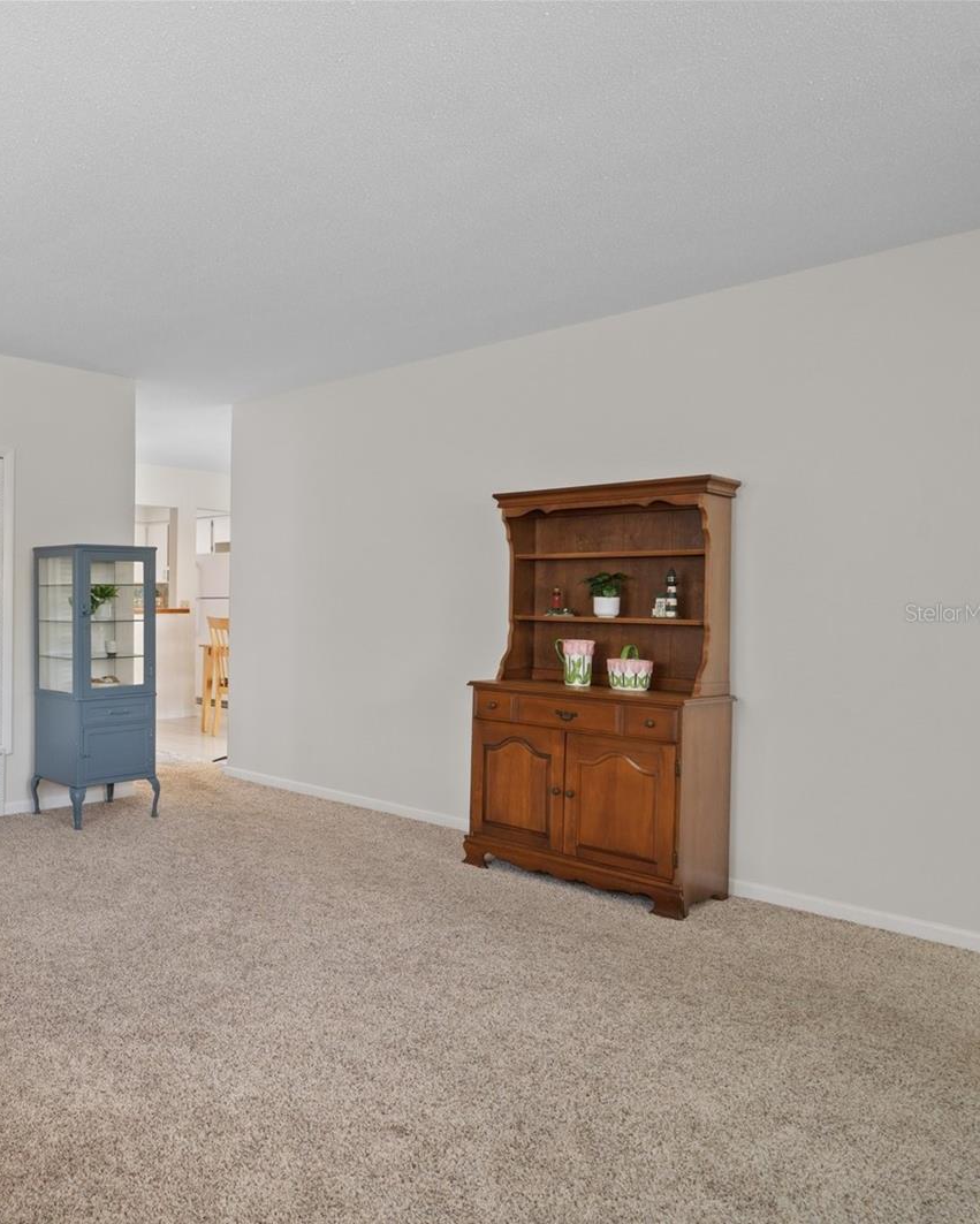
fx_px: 870
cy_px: 613
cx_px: 86
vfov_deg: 70.3
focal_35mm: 24
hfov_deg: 51.4
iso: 320
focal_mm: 17
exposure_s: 1.6
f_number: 8
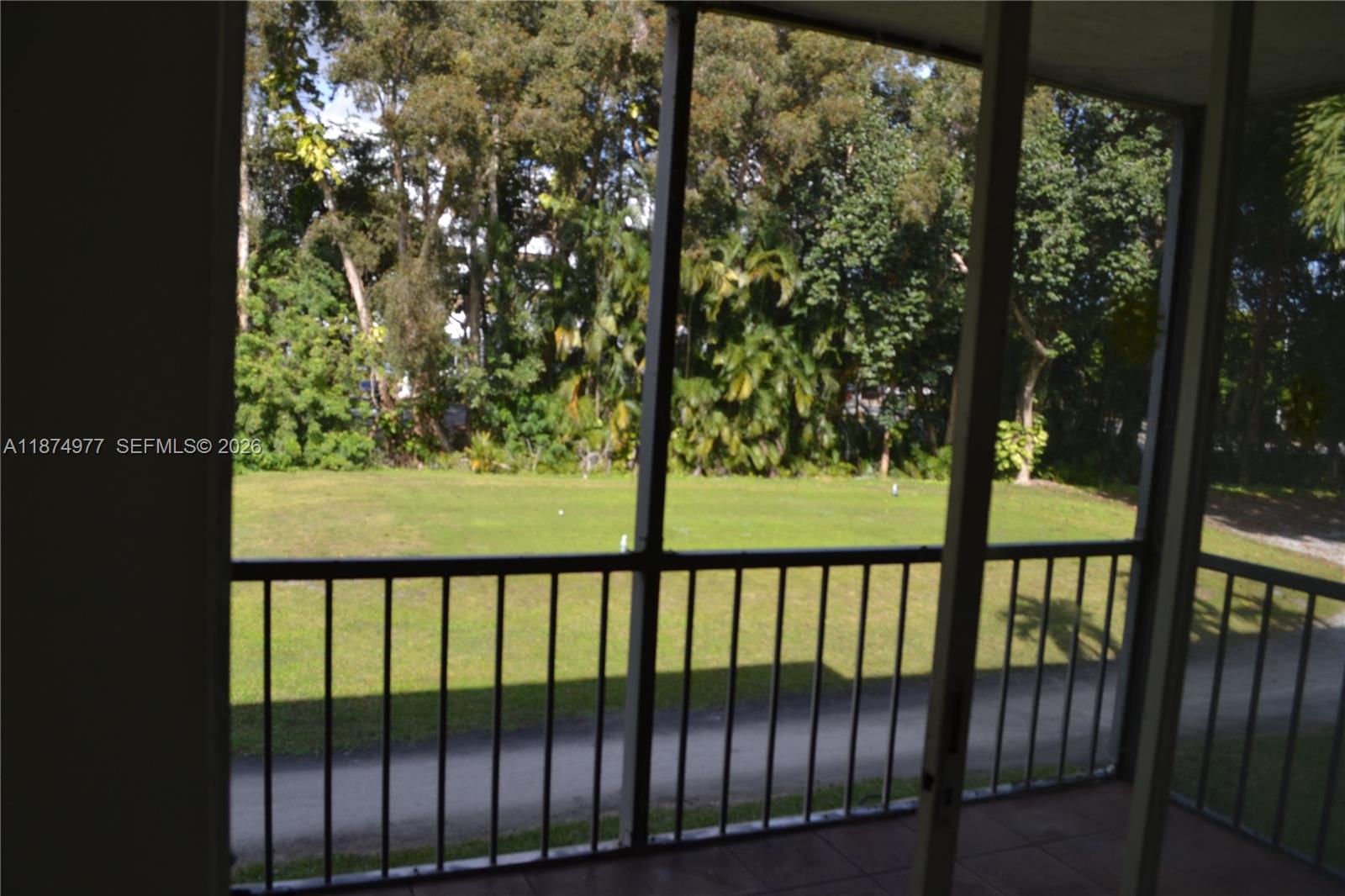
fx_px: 1008
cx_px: 672
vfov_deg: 47.9
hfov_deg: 67.4
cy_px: 448
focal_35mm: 27
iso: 100
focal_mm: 18
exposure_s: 1/125
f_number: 5.6
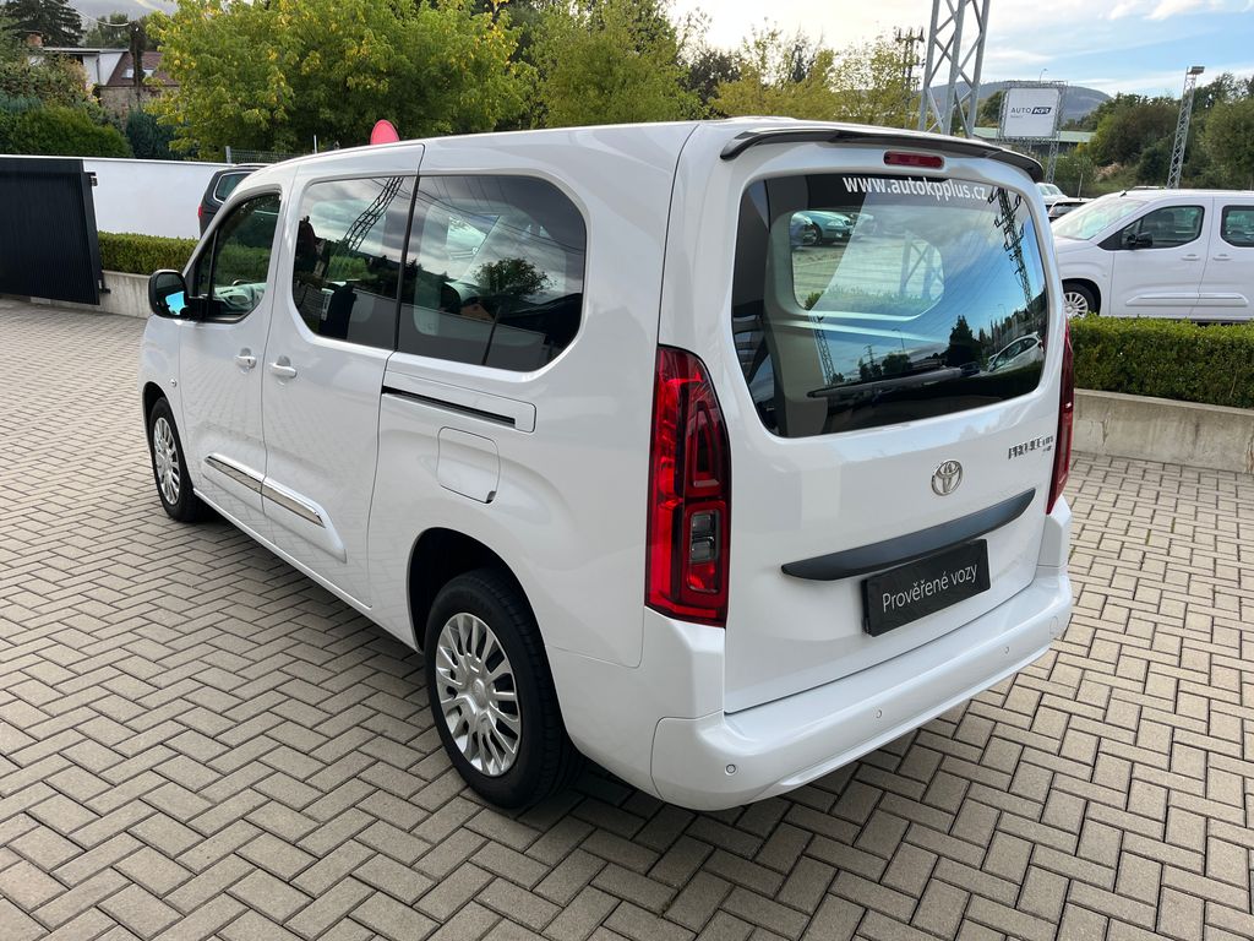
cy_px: 470
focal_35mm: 26
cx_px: 627
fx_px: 942
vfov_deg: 53.1
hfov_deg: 67.3
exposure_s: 1/668
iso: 50
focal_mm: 5.1
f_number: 1.6
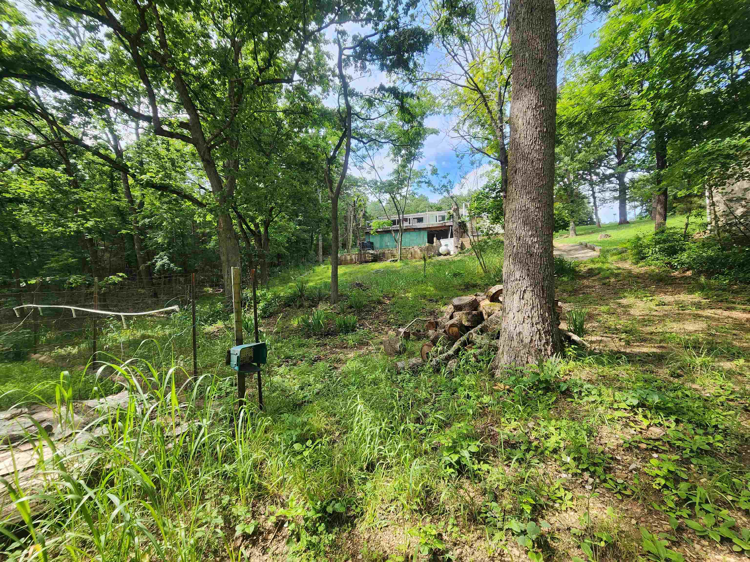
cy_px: 281
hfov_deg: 106.2
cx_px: 375
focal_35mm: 13
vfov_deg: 89.9
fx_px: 282
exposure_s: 1/313
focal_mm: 2.2
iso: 50
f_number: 2.2
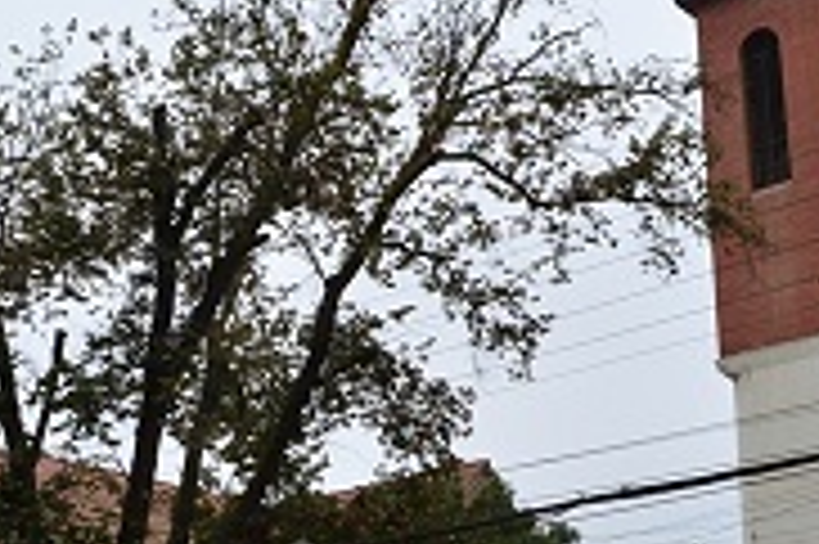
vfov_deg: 20.4
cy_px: 432
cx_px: 292
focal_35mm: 66
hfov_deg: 30.4
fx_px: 1500
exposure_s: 1/30
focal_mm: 20
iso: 450
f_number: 13
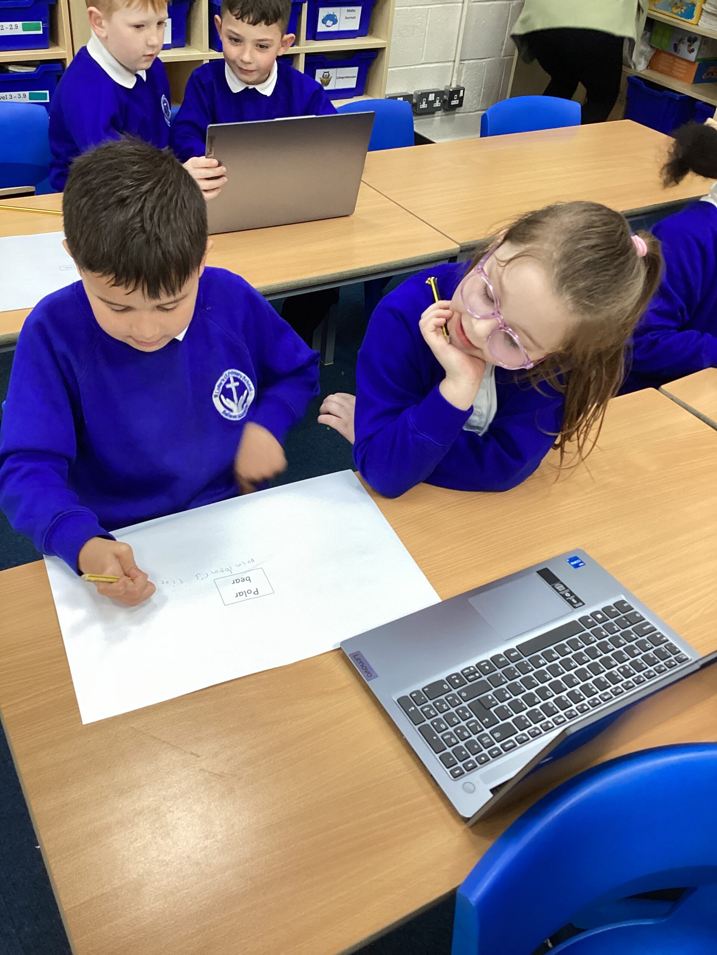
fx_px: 856
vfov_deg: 58.4
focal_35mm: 31
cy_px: 478
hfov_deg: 45.4
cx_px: 358
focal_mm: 3.3
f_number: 2.4
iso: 100
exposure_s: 1/50
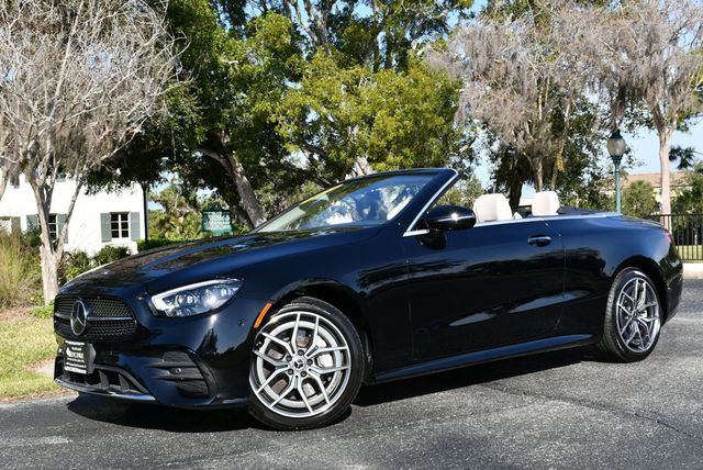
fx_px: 938
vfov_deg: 28.1
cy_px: 235
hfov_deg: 41.1
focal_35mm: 48
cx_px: 352
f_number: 8
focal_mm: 24
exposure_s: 1/250
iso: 110
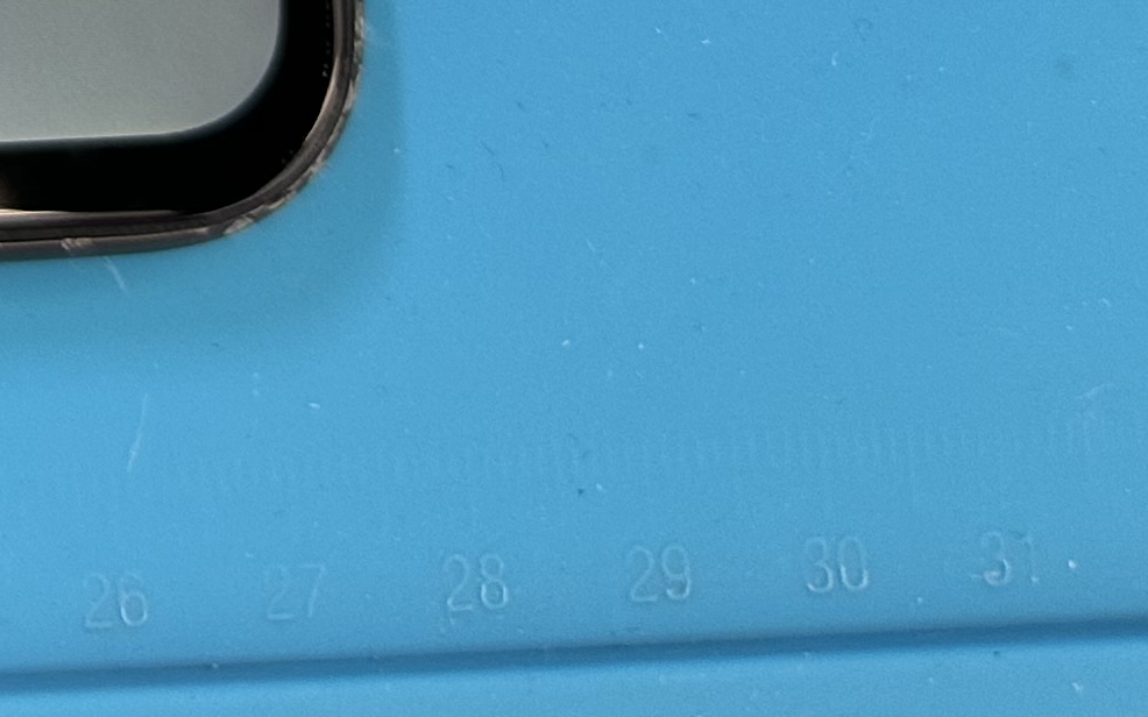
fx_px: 3253
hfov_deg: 16.2
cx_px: -1041
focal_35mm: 104
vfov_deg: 10.7
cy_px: -1015
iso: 80
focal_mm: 6.86
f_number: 1.78
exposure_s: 1/100
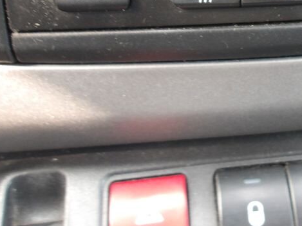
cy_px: 23
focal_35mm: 59
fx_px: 514
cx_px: 280
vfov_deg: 24.1
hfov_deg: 31.0
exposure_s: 1/28
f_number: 3
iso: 200
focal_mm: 4.9
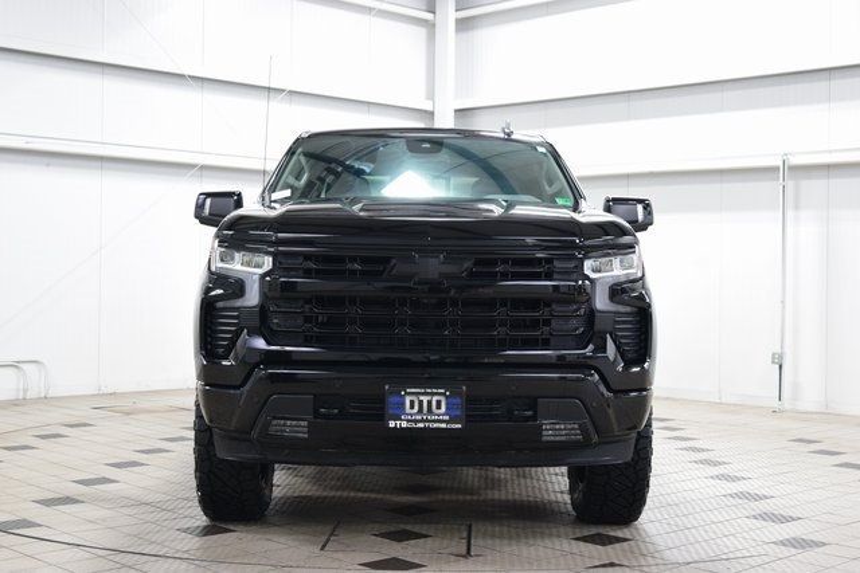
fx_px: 1254
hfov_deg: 37.8
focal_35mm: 52
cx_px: 430
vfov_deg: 25.8
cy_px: 286
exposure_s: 1/15
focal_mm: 35
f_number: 6.3
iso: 1000
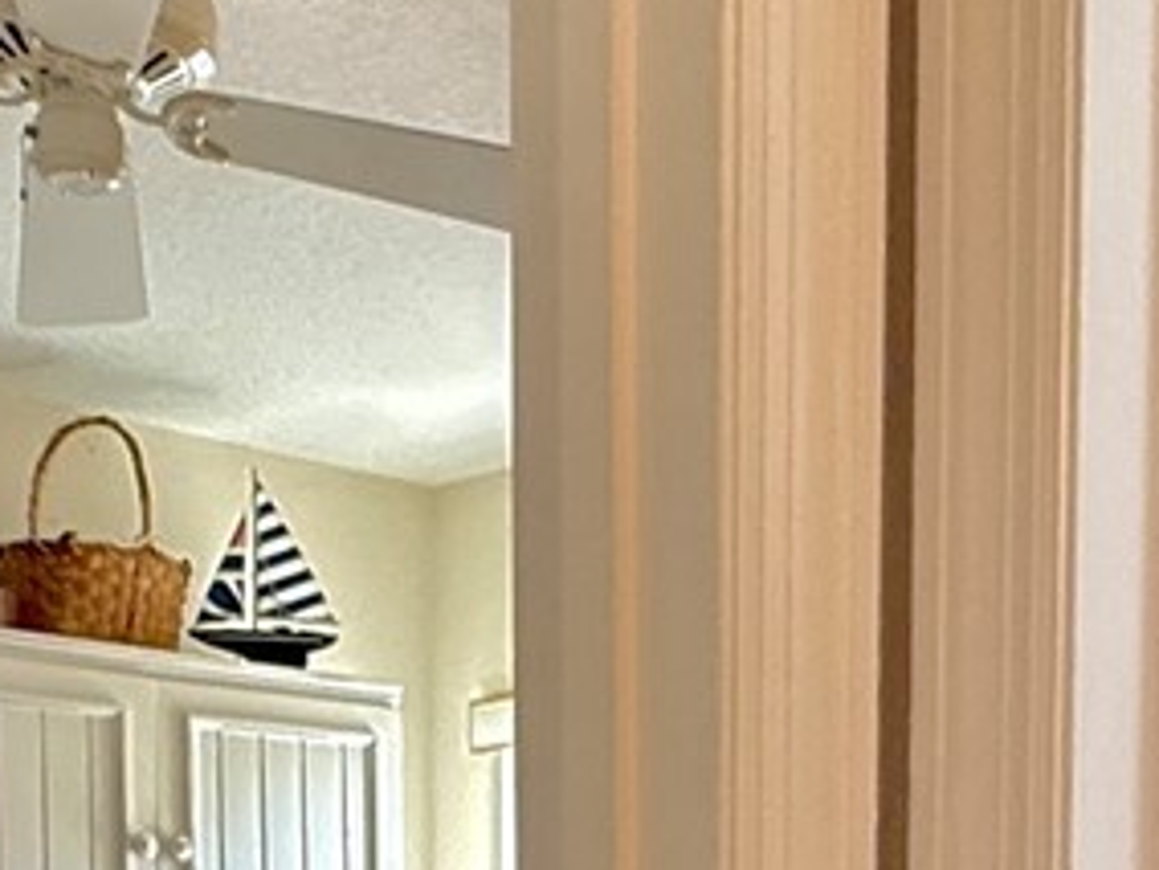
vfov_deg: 16.4
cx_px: 796
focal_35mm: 79
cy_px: 1442
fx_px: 2645
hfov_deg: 24.6
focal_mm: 2.22
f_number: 2.2
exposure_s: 1/120
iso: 200
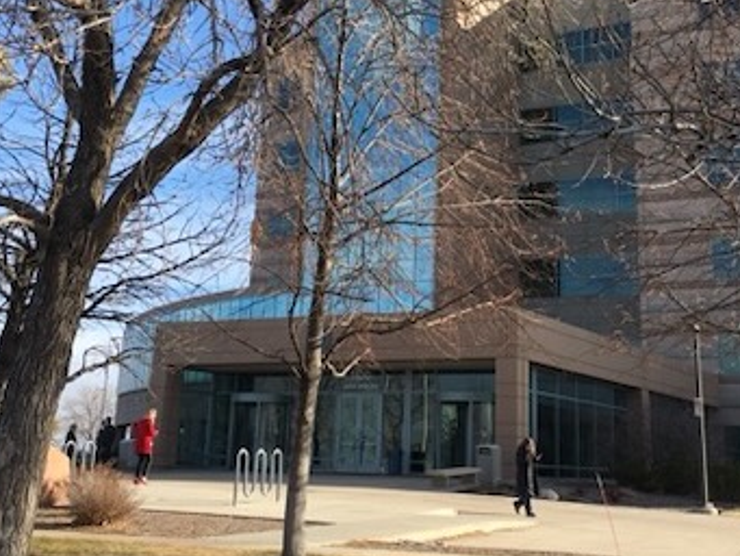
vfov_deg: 28.0
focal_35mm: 51
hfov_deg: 37.4
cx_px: 414
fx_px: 1091
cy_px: 115
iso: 25
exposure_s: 1/845
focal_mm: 4.15
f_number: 2.2
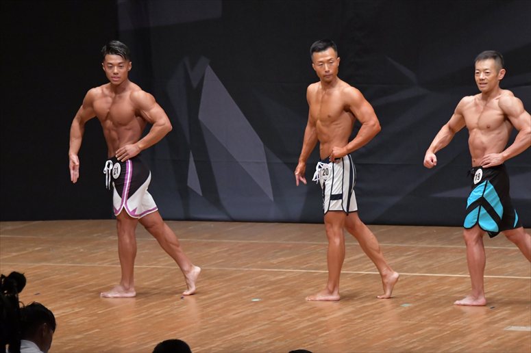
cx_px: 266
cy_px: 176
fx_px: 3759
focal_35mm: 255
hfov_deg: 8.1
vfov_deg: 5.4
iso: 6400
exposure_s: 1/400
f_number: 5.6
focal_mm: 170
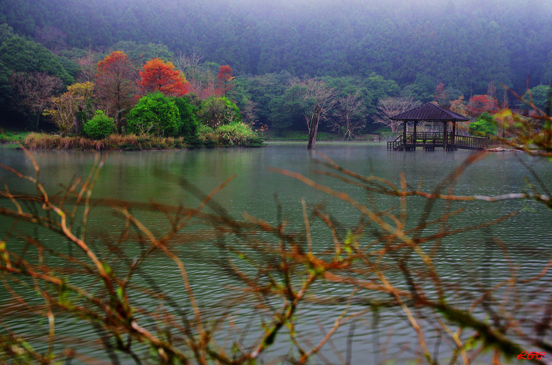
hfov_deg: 35.1
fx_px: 872
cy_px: 182
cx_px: 276
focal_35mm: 57
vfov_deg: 23.7
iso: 400
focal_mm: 38
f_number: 4.5
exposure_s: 1/15
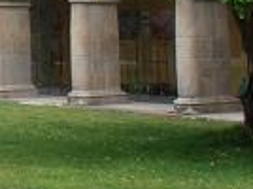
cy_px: -136
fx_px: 1269
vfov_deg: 8.2
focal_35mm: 174
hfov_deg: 10.9
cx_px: -138
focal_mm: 7.87
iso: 80
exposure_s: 1/320
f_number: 4.2
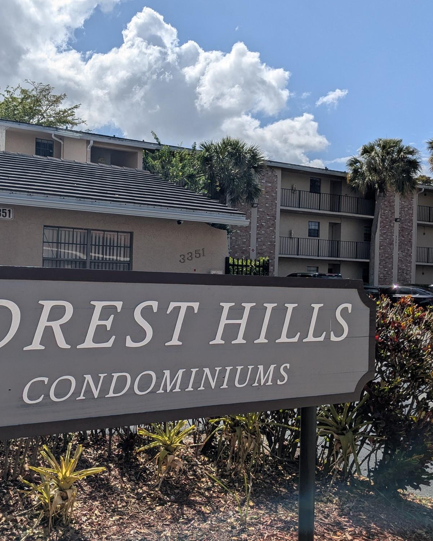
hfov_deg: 40.8
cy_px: 264
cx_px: 161
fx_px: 577
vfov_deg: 50.3
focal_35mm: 36
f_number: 1.73
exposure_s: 1/7812
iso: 53
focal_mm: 4.38
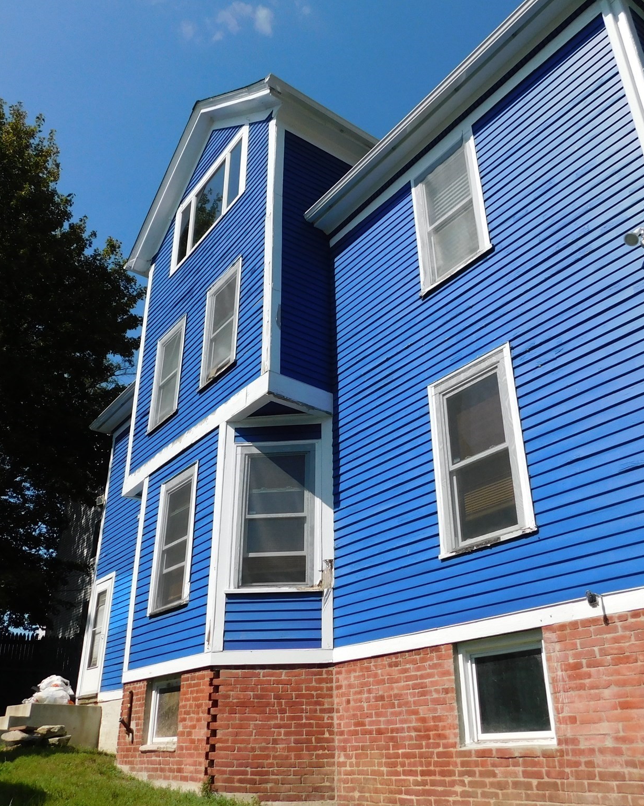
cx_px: 309
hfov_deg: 48.5
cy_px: 403
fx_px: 715
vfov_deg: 58.8
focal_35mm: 30
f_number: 6
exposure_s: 1/640
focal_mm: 4
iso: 125
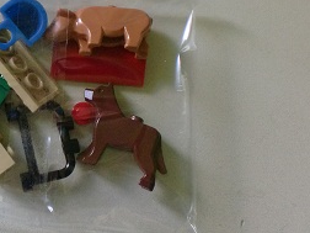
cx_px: 38
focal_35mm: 71
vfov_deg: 20.6
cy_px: 78
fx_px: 636
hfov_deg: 26.6
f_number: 3.1
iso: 200
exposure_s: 1/60
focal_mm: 6.3
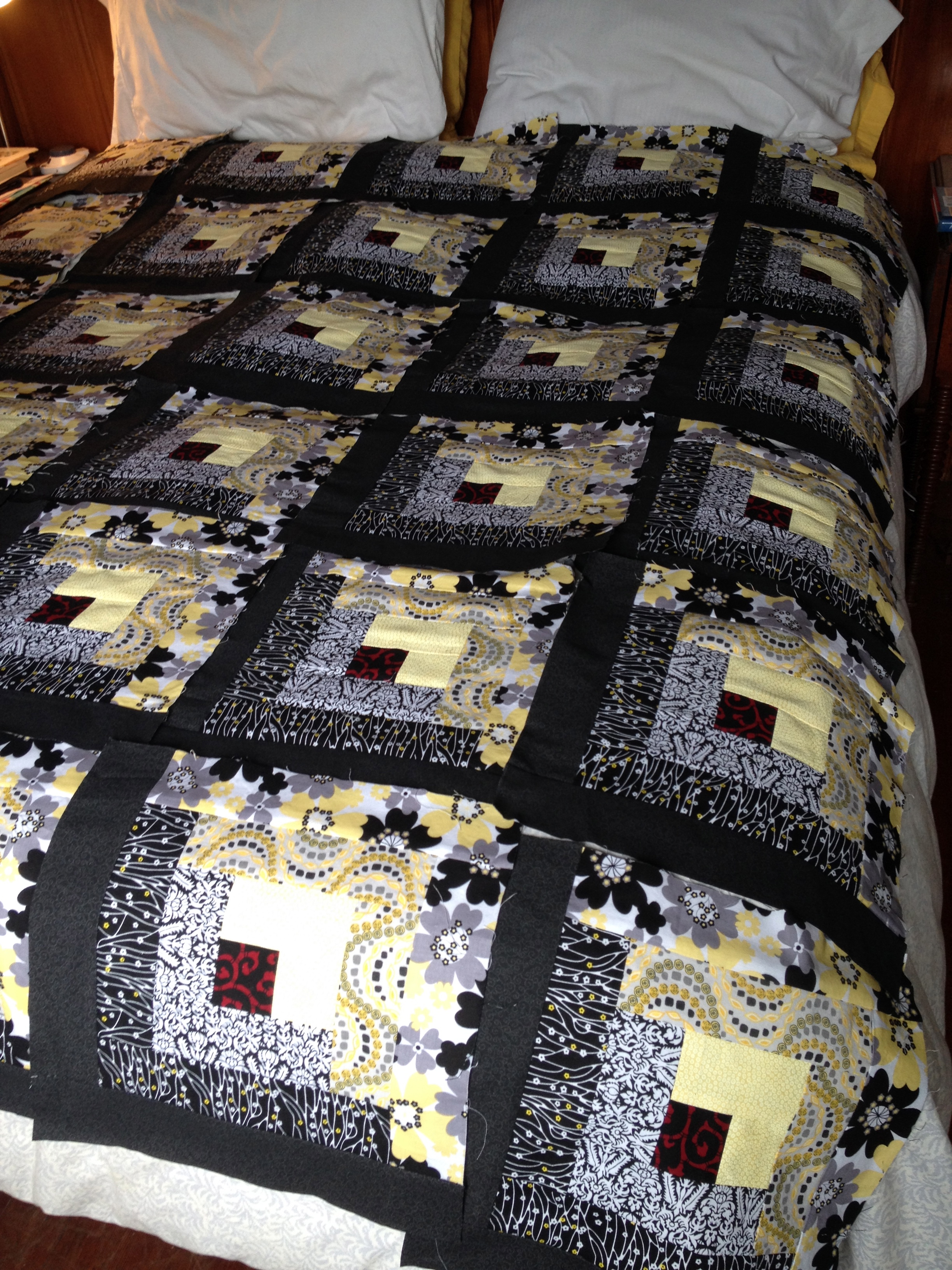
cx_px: 476
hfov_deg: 40.7
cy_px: 635
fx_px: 1283
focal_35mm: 35
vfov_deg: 52.6
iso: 64
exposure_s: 1/30
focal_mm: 4.28
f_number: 2.4
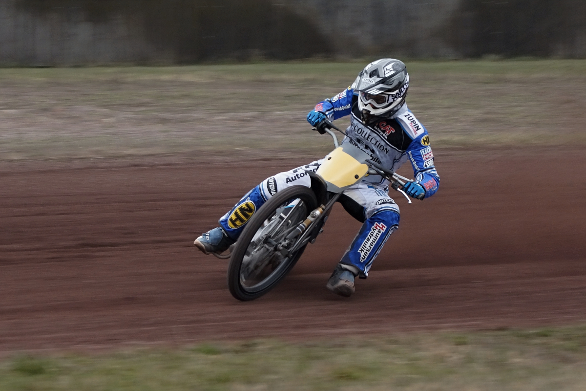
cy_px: 196
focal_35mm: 225
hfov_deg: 9.1
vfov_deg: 6.1
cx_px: 293
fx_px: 3662
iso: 320
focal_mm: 150
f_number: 9
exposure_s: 1/250
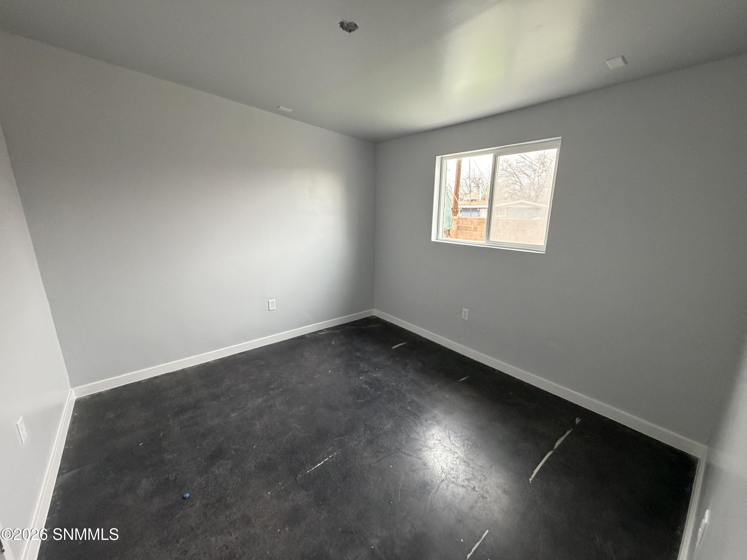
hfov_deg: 102.1
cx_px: 374
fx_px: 302
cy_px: 280
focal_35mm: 14
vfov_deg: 85.7
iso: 320
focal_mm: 2.22
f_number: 2.2
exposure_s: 1/77
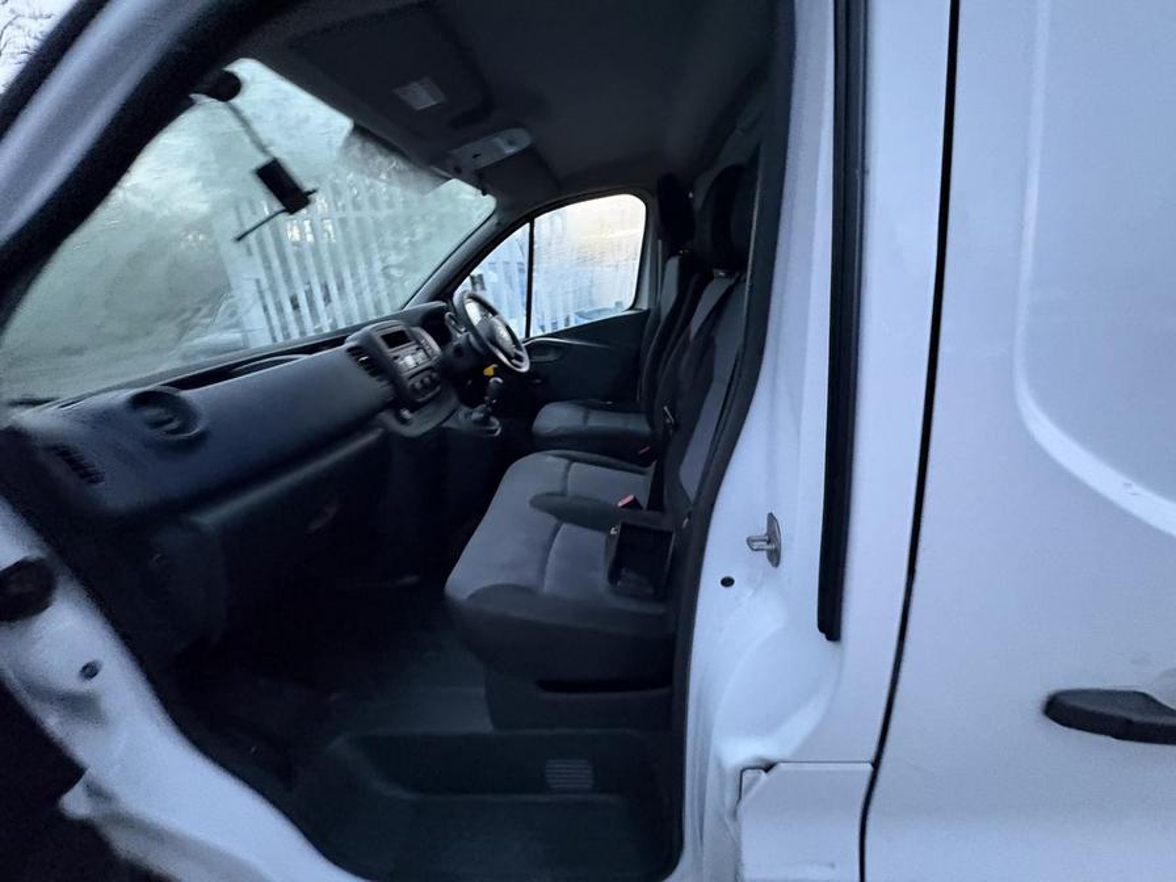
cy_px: 441
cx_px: 588
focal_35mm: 14
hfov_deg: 102.1
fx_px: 476
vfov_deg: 85.7
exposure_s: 1/33
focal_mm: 2.22
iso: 1000
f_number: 2.2
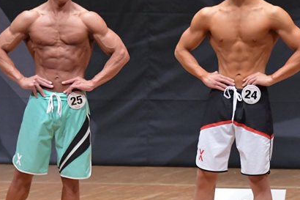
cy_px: 100
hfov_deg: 4.0
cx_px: 133
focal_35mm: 510
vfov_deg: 2.7
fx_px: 4248
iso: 8000
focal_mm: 180
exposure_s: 1/400
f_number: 5.6
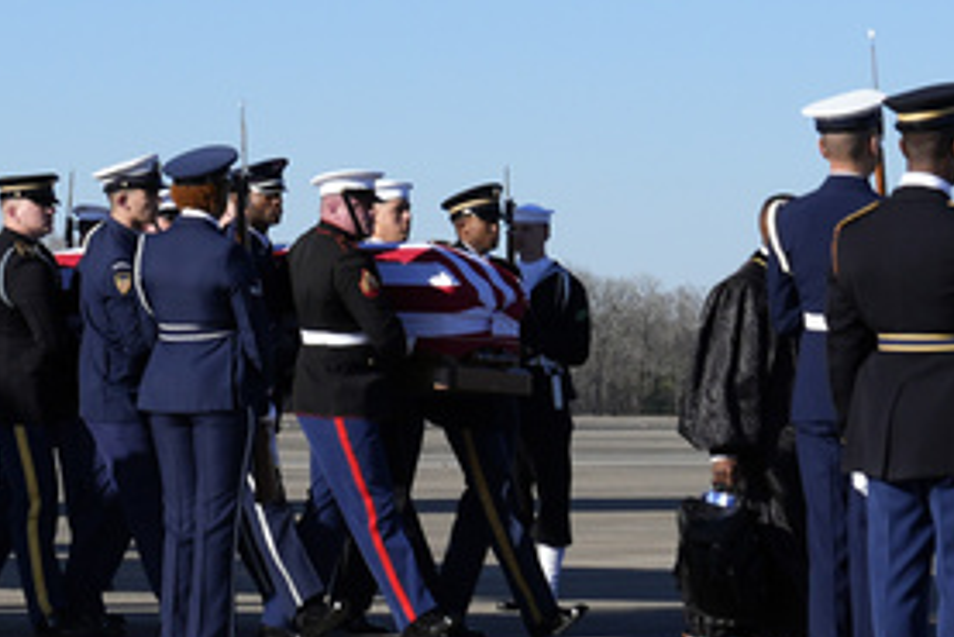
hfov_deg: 11.1
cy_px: -398
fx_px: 4905
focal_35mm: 185
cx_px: 241
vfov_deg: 7.3
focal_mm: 50
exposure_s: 1/1600
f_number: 5.6
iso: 250
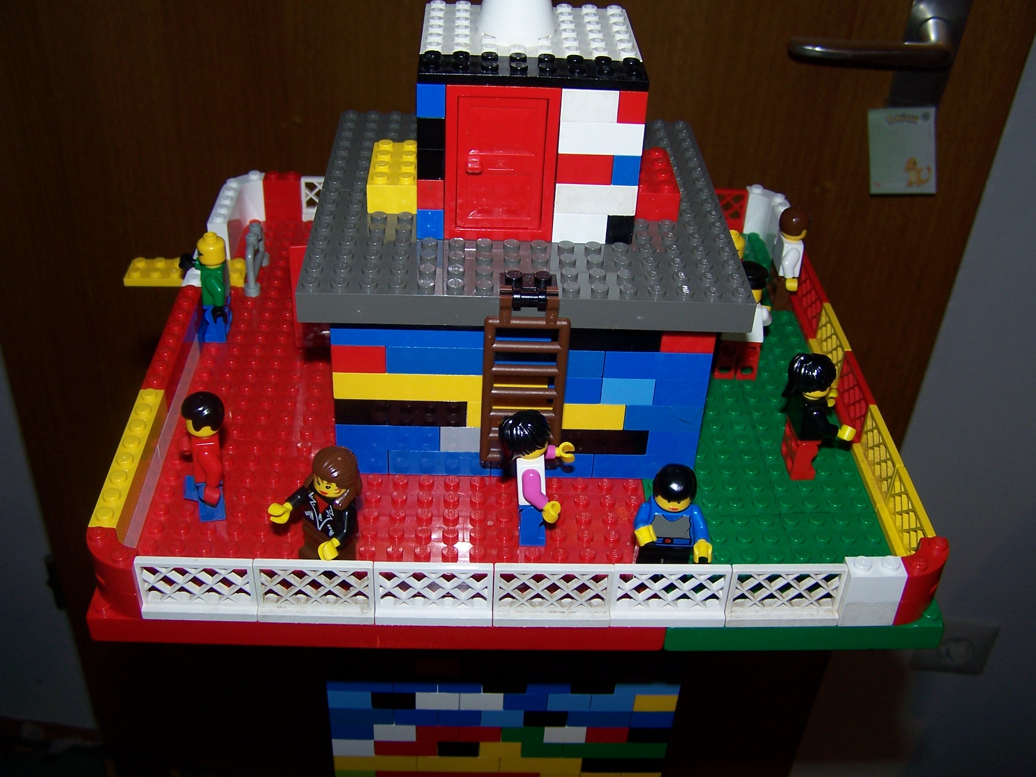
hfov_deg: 49.0
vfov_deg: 37.7
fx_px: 1137
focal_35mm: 38
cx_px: 518
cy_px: 388
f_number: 2.8
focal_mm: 6.3
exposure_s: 1/60
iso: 80
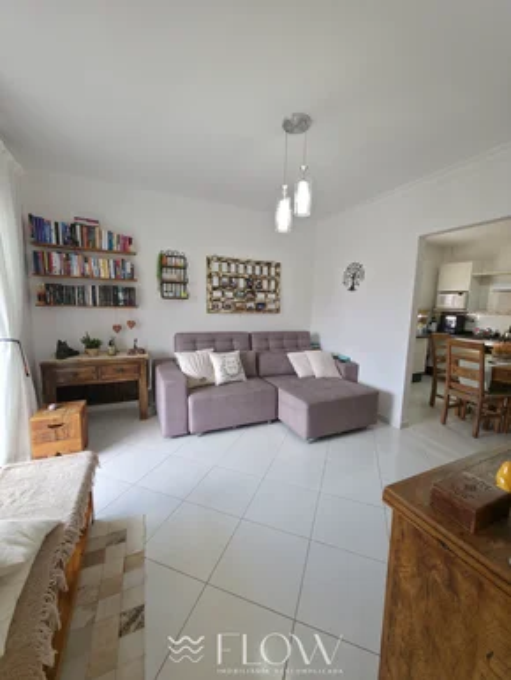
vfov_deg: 106.1
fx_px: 256
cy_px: 340
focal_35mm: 13
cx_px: 256
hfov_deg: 90.0
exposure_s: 1/120
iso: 50
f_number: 1.9
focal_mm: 2.2
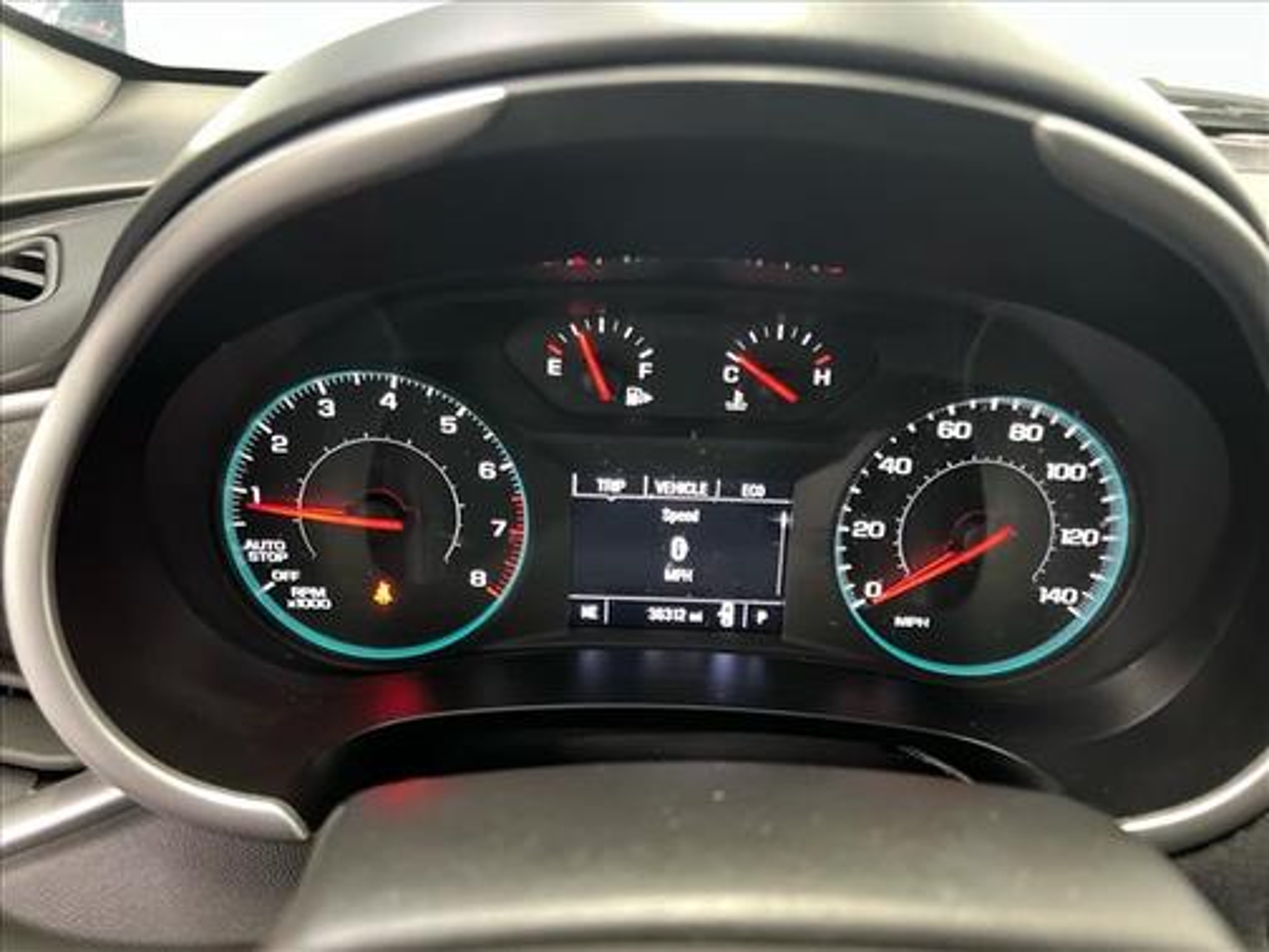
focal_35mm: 26
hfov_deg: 67.3
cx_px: 634
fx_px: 953
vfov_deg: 53.1
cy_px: 476
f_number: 1.5
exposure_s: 1/15
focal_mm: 5.7
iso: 1250
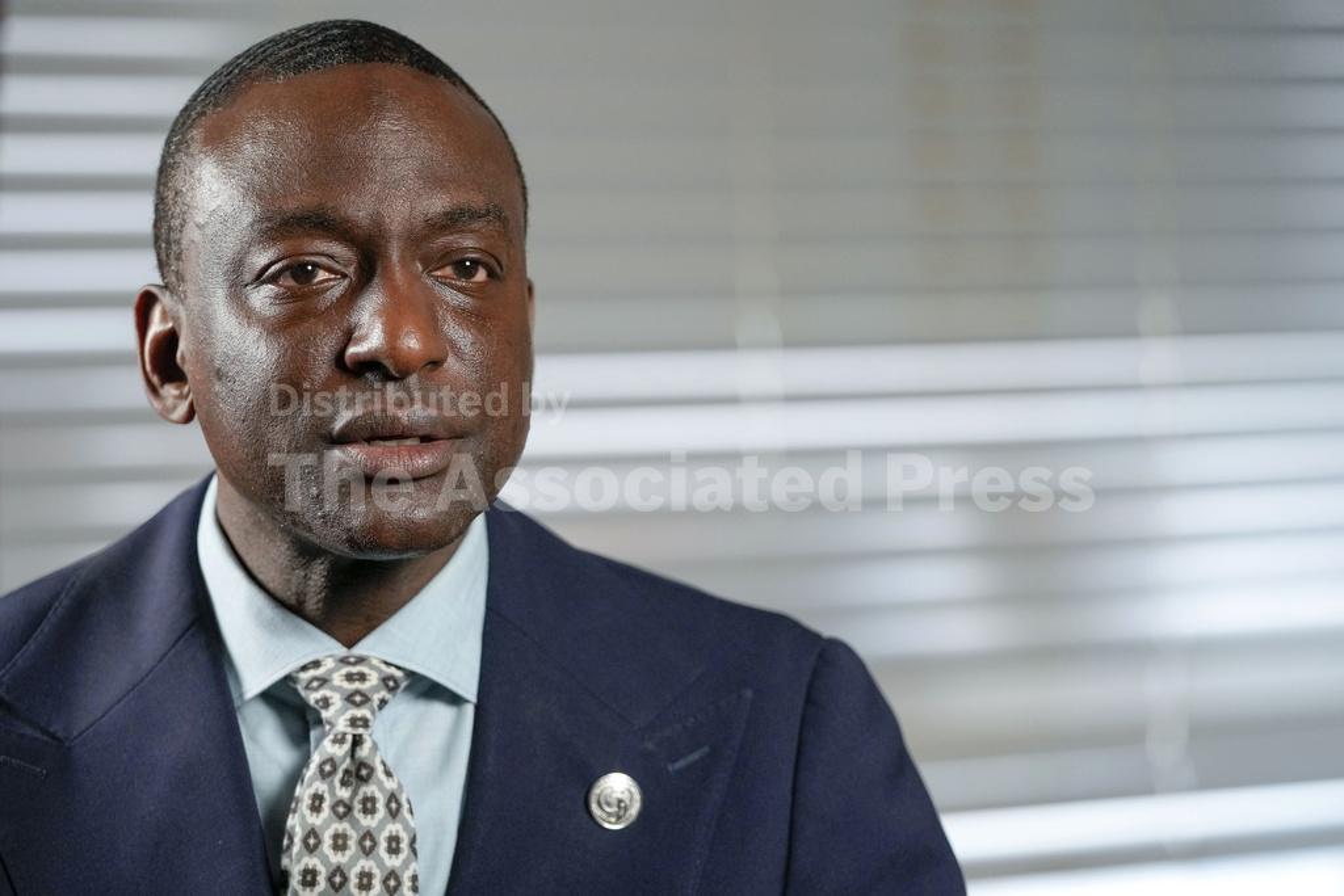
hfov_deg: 14.7
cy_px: 448
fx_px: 5227
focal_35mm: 140
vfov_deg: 9.8
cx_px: 672
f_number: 3.5
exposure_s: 1/250
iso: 2500
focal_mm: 140
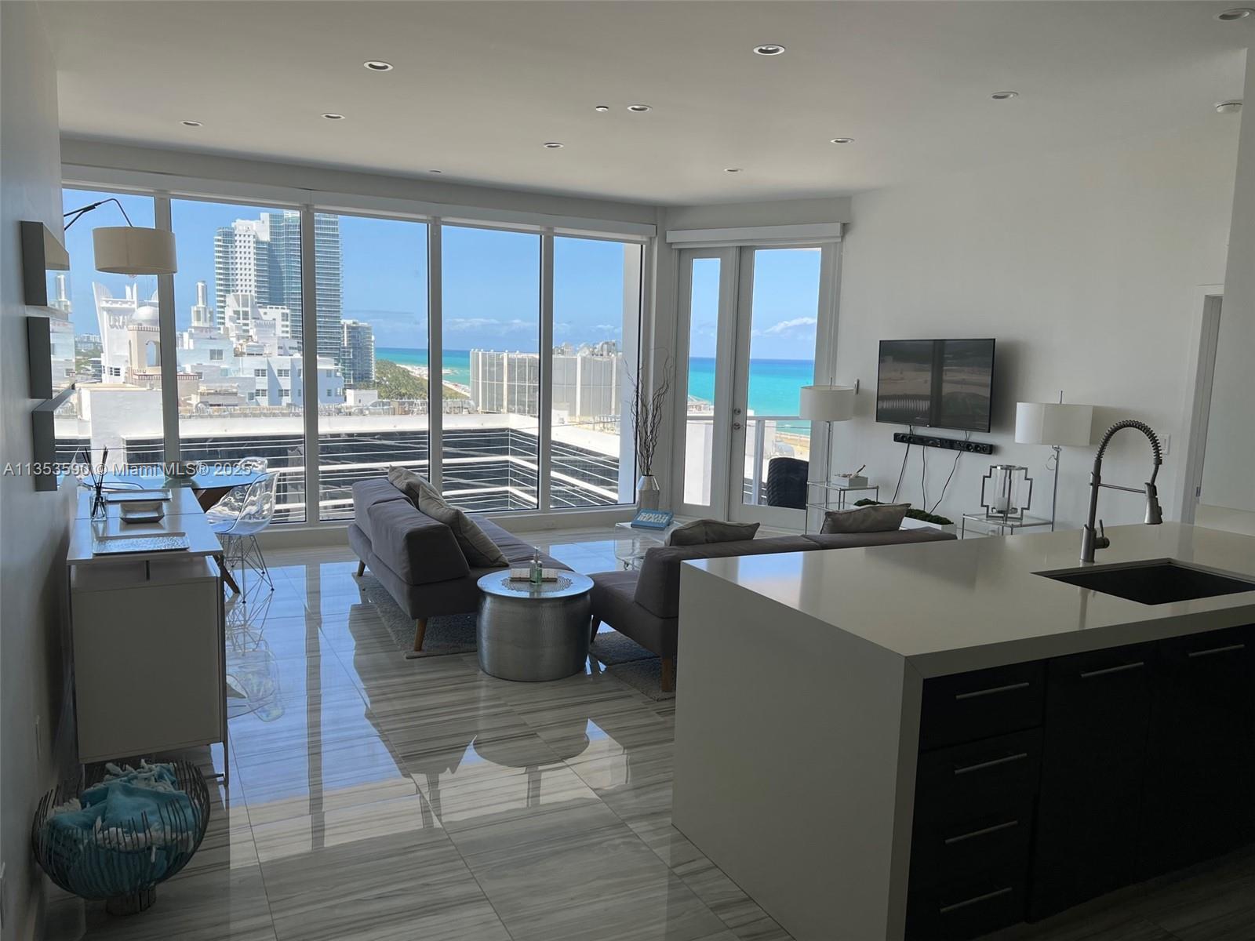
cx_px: 628
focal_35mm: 26
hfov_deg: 67.3
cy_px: 470
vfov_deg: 53.1
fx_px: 943
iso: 50
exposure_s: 1/780
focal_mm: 5.7
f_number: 1.5
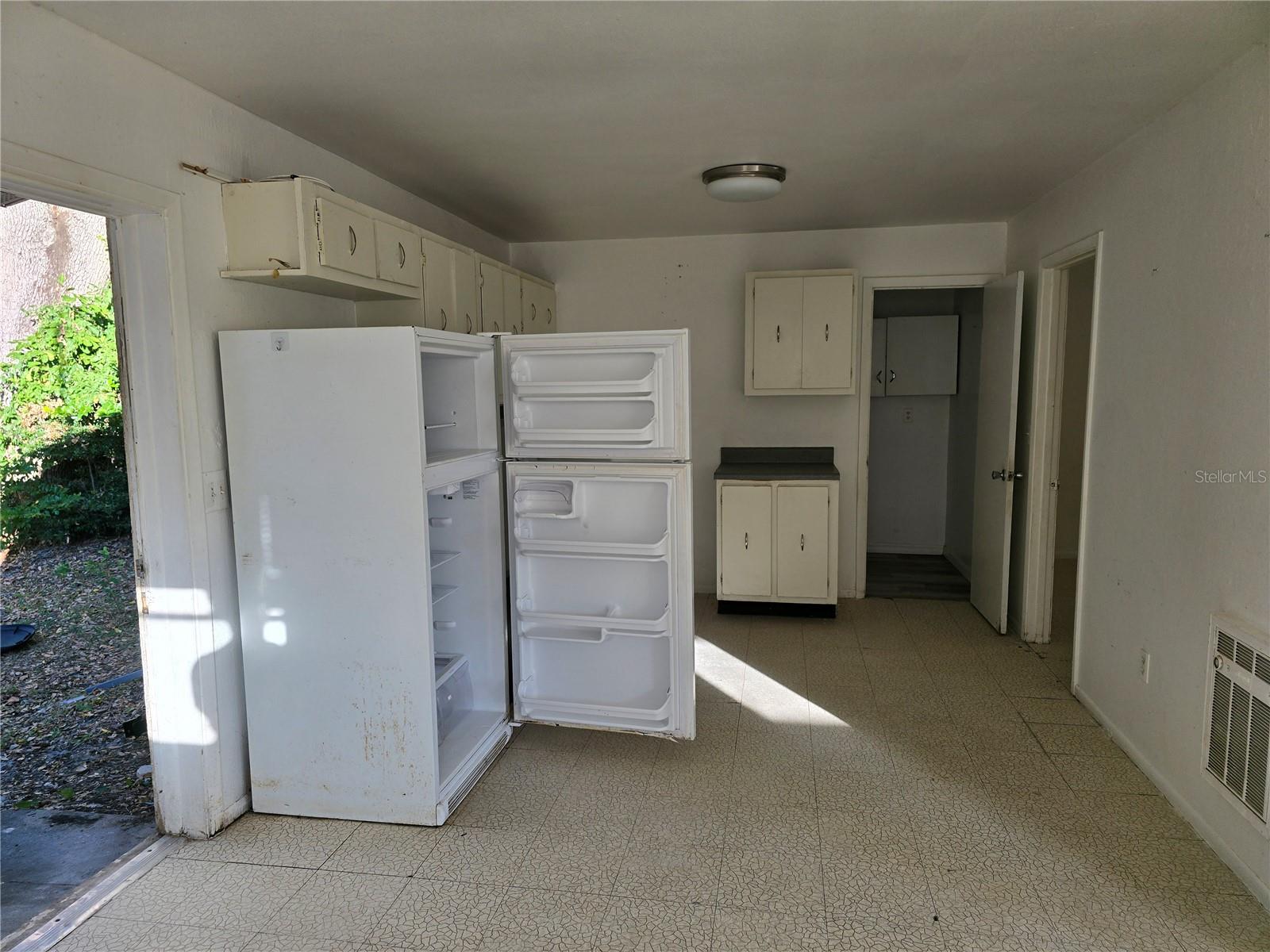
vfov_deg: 58.9
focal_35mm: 23
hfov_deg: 73.9
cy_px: 476
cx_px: 635
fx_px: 844
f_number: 1.7
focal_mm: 6.3
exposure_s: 1/180
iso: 25
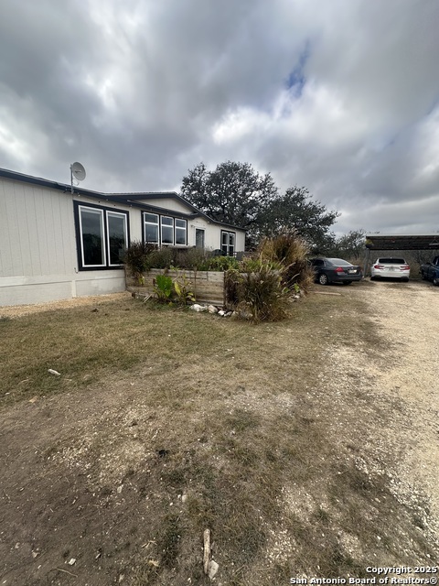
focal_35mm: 14
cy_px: 293
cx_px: 220
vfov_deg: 102.1
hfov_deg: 85.7
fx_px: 237
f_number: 2.2
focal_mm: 2.22
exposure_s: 1/716
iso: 50
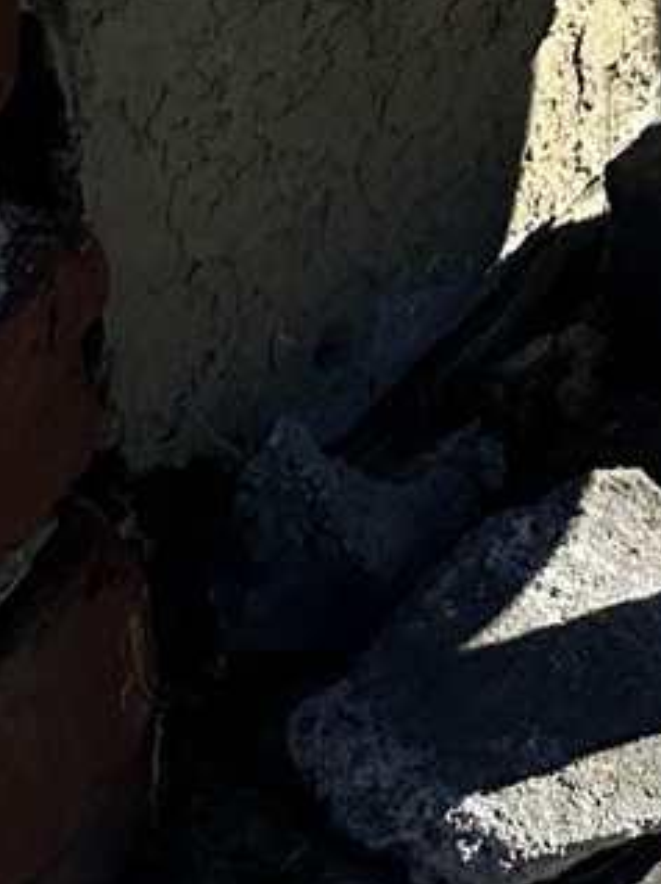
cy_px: -2063
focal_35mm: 174
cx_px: 1725
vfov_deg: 8.7
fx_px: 4436
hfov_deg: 7.8
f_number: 1.78
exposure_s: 1/5525
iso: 80
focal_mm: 6.86
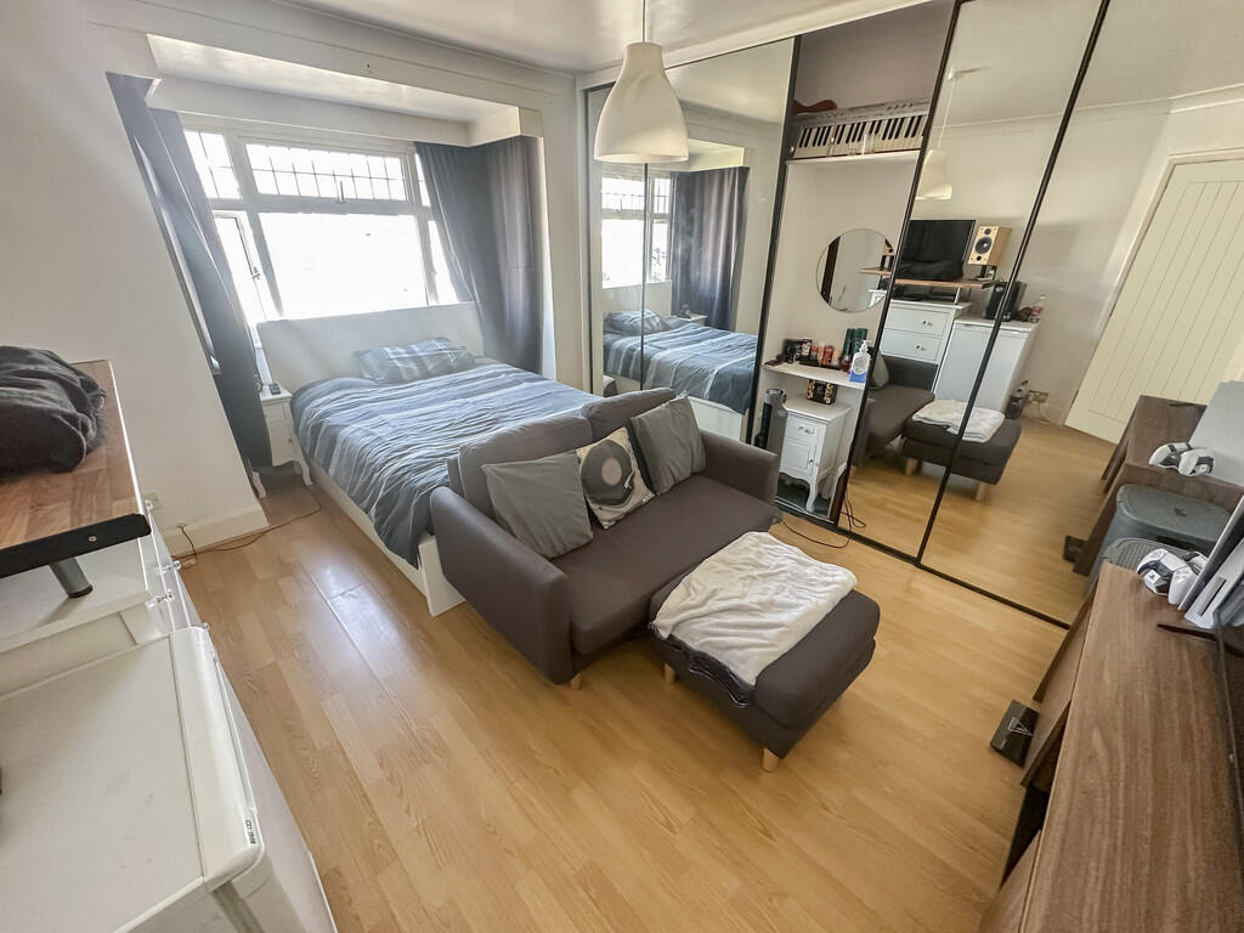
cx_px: 622
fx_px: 503
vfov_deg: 85.7
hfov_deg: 102.1
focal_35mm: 14
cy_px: 466
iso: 320
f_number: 2.2
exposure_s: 1/99
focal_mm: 2.22
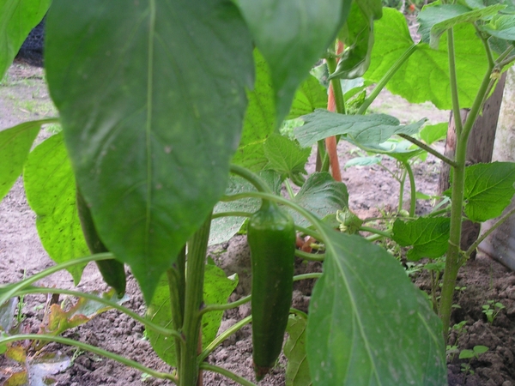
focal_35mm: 57
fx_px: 848
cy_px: 193
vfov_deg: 25.7
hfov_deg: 33.8
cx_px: 258
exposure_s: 1/60
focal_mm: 9.6
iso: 80
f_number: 3.3
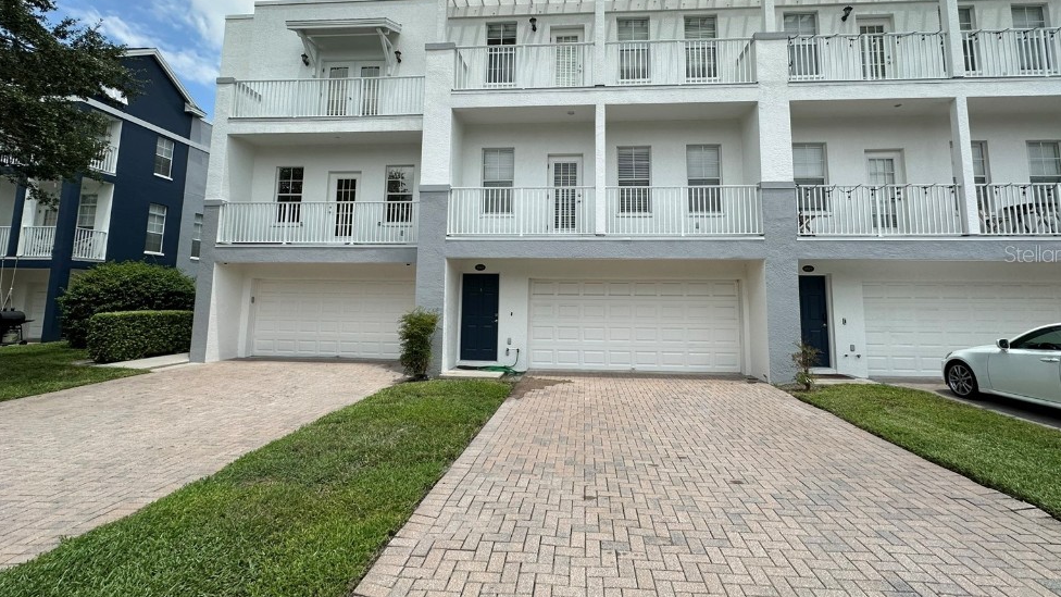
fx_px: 450
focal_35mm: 16
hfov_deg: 99.3
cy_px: 253
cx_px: 550
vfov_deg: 66.7
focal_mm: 2.22
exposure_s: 1/2304
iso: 50
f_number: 2.2
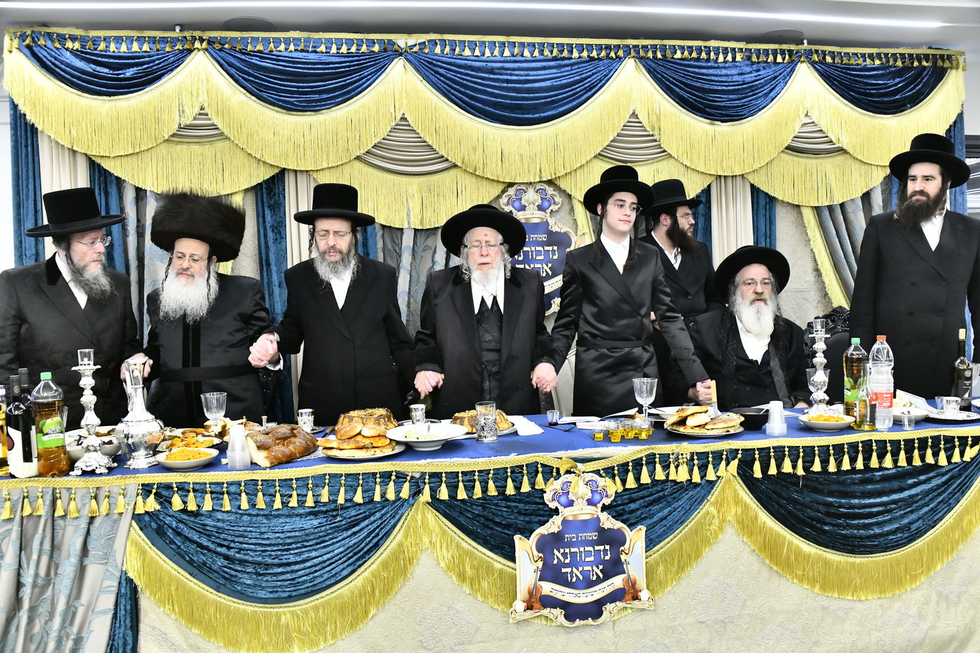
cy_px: 326
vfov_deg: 46.4
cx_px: 490
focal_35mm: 28
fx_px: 762
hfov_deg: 65.5
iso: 3200
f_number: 5.6
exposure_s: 1/160
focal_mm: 28
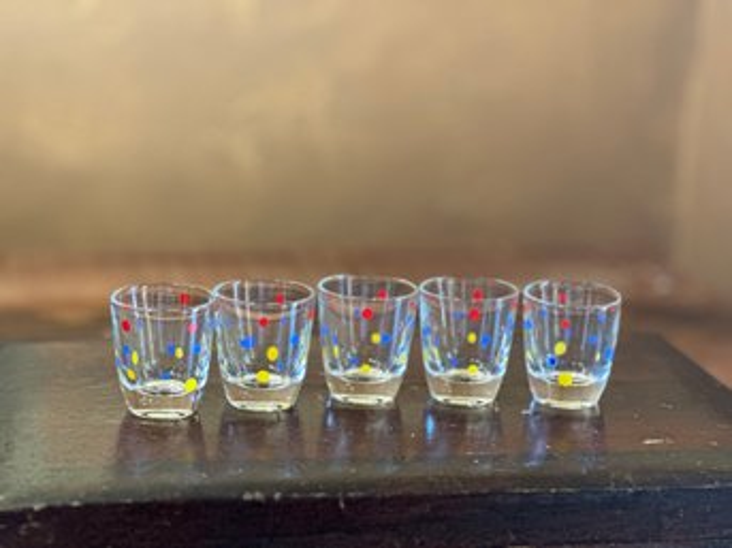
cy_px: 274
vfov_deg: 19.1
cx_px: 366
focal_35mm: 77
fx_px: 1628
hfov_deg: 25.3
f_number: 2.8
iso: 400
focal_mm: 9
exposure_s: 1/17
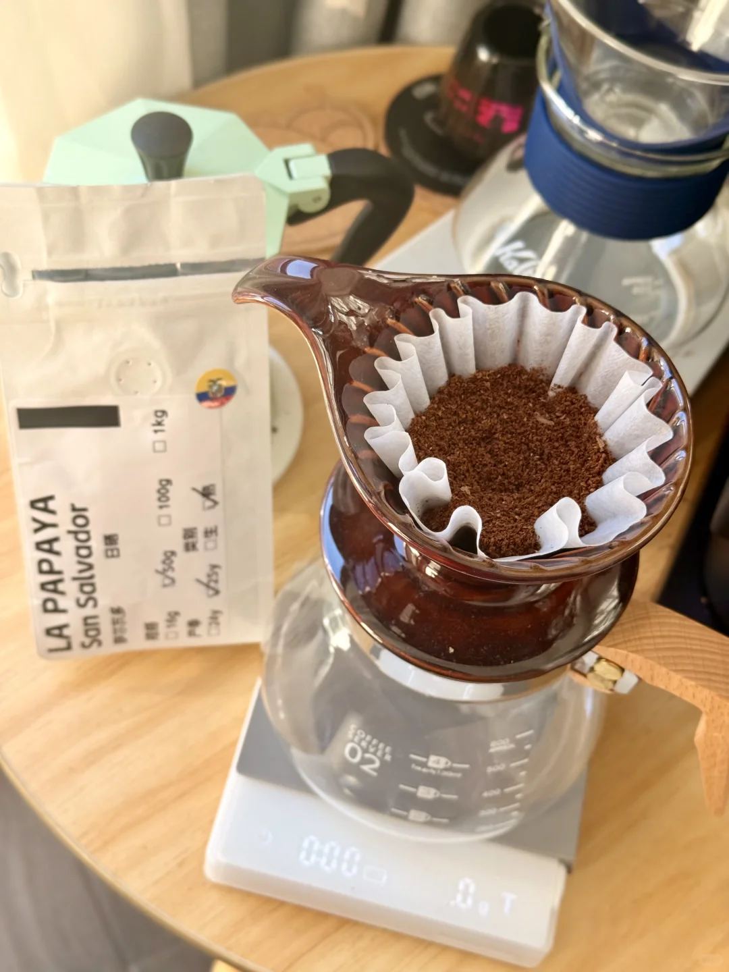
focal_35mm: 48
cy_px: 486
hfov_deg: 30.3
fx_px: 1348
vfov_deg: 39.7
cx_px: 364
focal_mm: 6.76
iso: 100
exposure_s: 1/205
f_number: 1.78
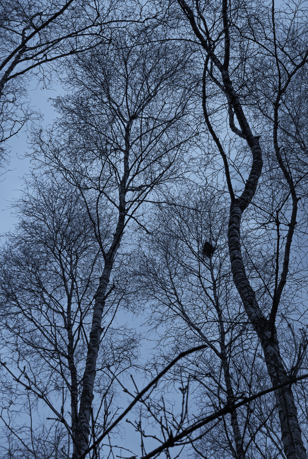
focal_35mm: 78
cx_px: 154
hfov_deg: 17.5
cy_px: 230
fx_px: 998
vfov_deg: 26.0
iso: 400
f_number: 11
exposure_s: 1/1000
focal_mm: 52
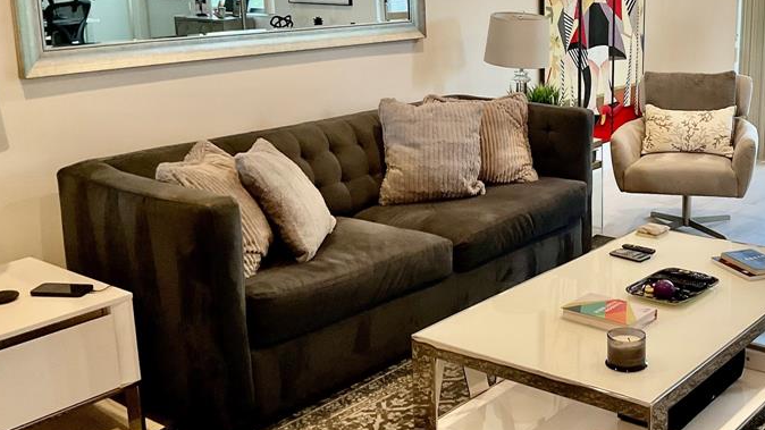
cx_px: 550
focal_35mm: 48
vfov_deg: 24.9
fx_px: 974
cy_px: 170
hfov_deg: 41.9
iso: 80
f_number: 1.8
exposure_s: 1/60
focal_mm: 3
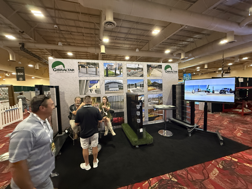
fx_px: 102
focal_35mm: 14
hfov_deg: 102.1
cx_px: 126
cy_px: 94
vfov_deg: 85.7
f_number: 2.2
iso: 800
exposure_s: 1/60
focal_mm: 2.22
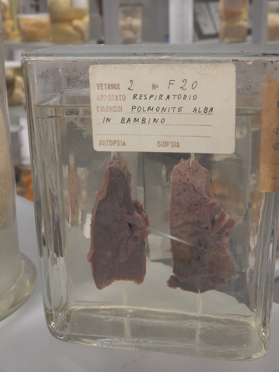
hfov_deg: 29.1
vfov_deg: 38.2
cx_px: 140
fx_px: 537
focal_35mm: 50
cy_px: 186
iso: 125
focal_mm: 8.9
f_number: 4
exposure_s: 1/30
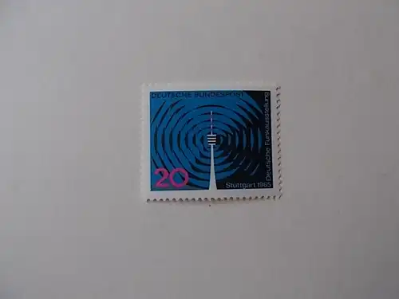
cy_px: 150
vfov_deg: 53.1
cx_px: 200
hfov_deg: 67.3
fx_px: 300
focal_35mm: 26
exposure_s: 1/100
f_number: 3.2
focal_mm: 4.6
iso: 80
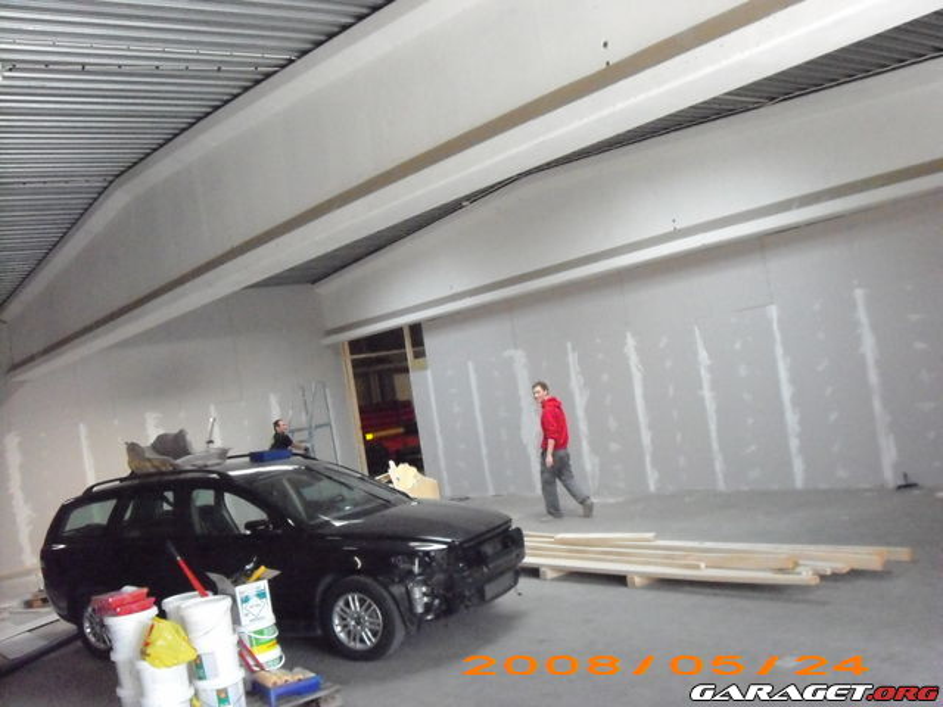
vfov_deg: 38.7
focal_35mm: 37
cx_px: 472
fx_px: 1008
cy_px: 354
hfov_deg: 50.1
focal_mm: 6.2
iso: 1600
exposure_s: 1/200
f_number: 4.3
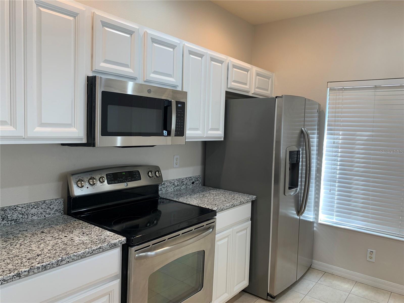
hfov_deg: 67.3
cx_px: 202
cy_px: 152
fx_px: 303
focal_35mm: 26
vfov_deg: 53.1
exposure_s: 1/60
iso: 50
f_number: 1.8
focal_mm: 4.25
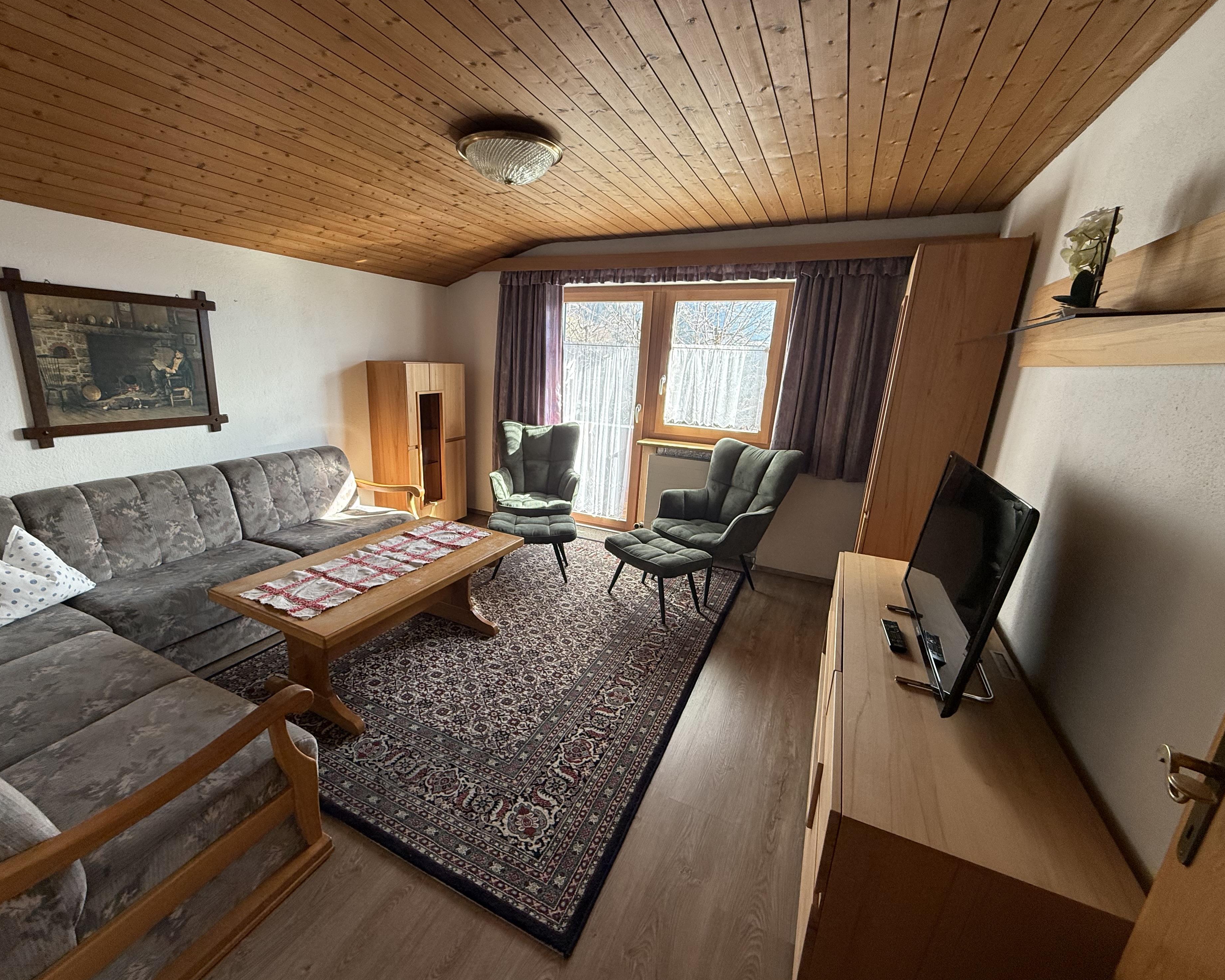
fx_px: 544
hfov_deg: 96.6
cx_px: 560
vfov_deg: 84.0
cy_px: 501
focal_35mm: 15
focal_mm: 2.22
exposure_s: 1/99
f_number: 2.2
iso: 100
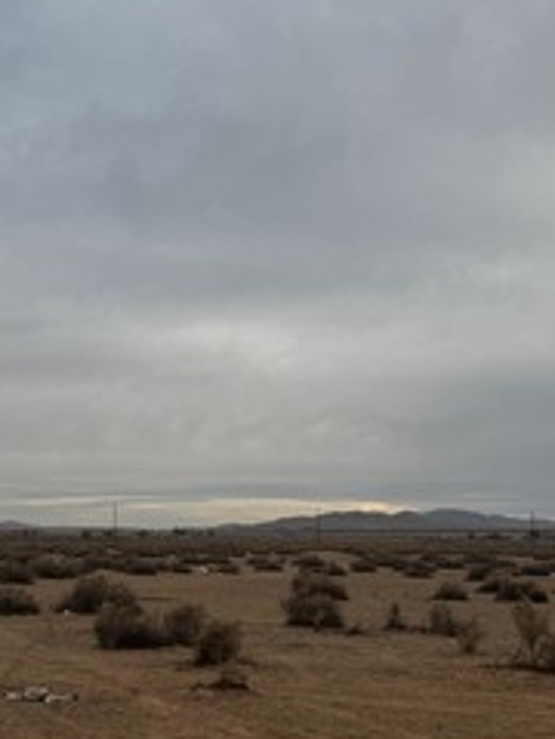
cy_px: 413
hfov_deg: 22.9
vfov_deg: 30.2
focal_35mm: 64
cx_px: 225
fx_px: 1368
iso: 80
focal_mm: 6.76
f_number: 1.78
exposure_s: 1/1488
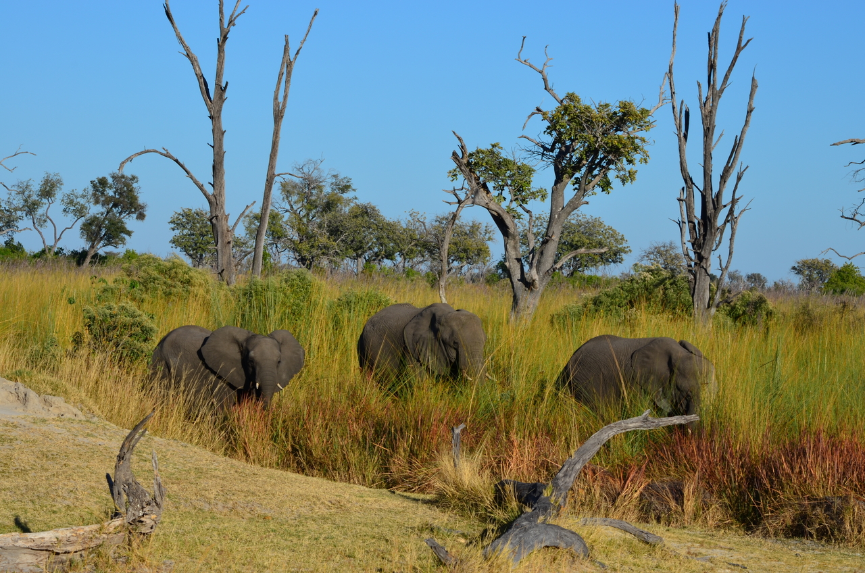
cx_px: 432
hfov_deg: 14.9
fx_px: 3309
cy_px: 286
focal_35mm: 138
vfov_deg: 9.9
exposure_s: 1/160
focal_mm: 92
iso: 100
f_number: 11
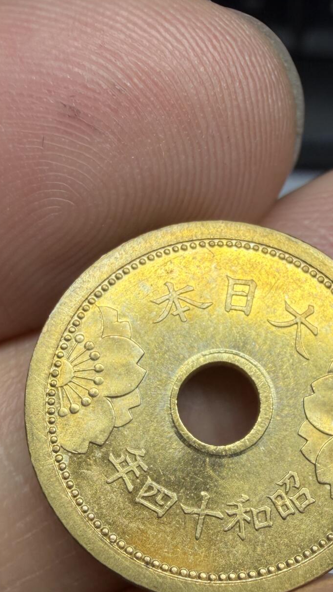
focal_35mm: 42
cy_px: 433
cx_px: 205
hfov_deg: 28.3
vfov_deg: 46.9
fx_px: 659
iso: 40
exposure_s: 1/178
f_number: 2.2
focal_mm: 2.22
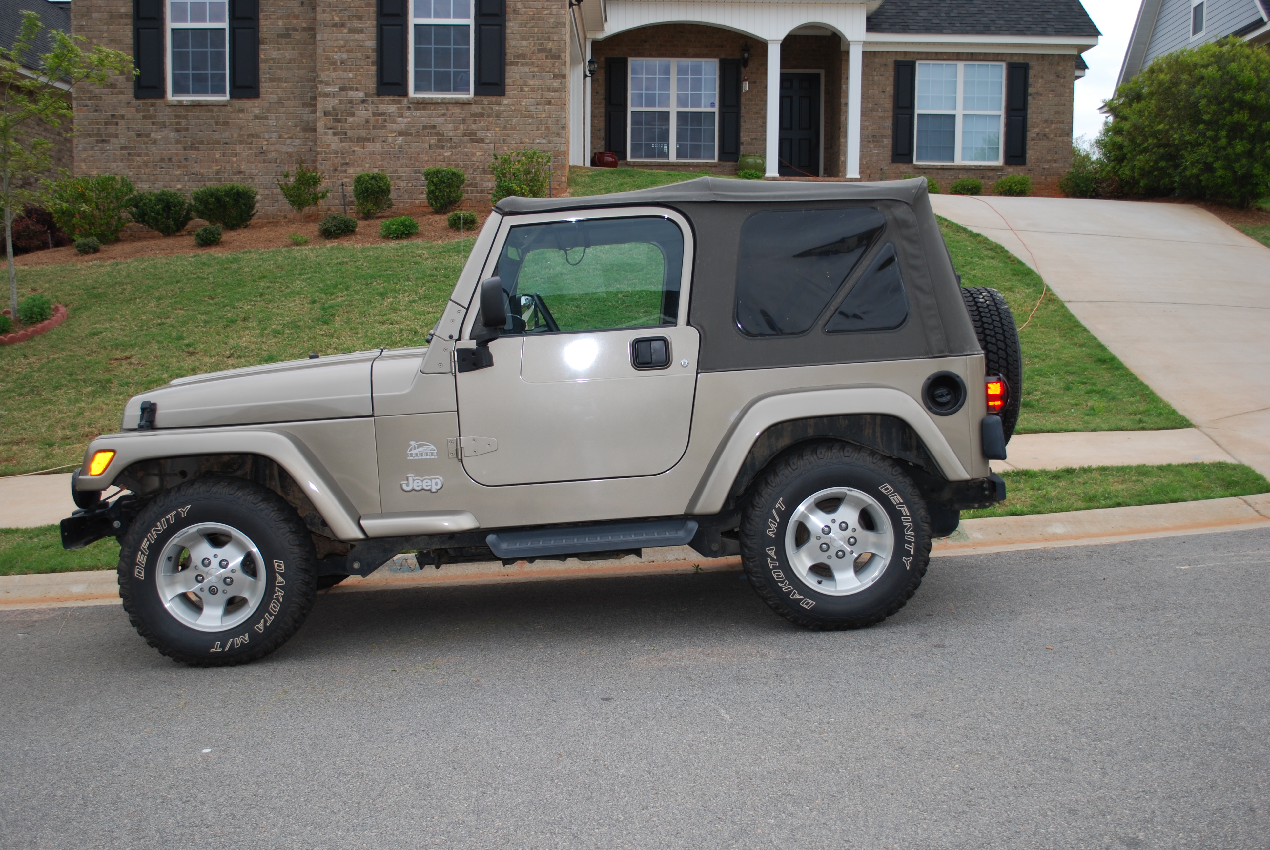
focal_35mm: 36
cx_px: 635
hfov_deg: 53.1
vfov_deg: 37.0
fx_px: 1272
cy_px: 425
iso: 100
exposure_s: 1/60
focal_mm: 24
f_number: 4.2
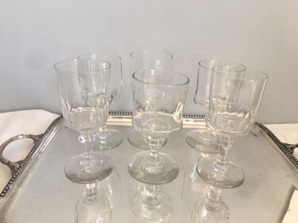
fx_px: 250
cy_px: 112
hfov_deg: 61.7
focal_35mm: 29
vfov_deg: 48.2
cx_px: 149
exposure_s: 1/50
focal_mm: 4.15
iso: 25
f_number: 2.2
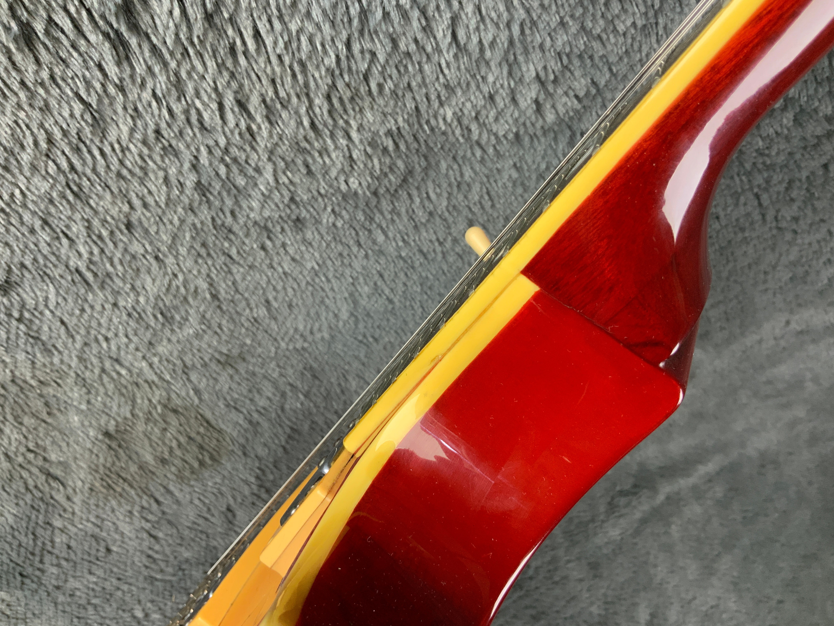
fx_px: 699
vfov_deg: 48.2
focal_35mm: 29
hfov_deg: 61.7
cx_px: 417
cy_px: 313
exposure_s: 1/50
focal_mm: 3
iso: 64
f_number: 1.8
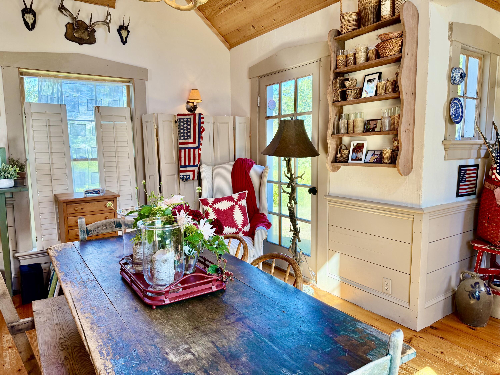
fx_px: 347
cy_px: 188
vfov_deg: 56.8
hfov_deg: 71.6
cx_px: 250
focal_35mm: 24
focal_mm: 6.76
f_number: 1.78
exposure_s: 1/164
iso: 100
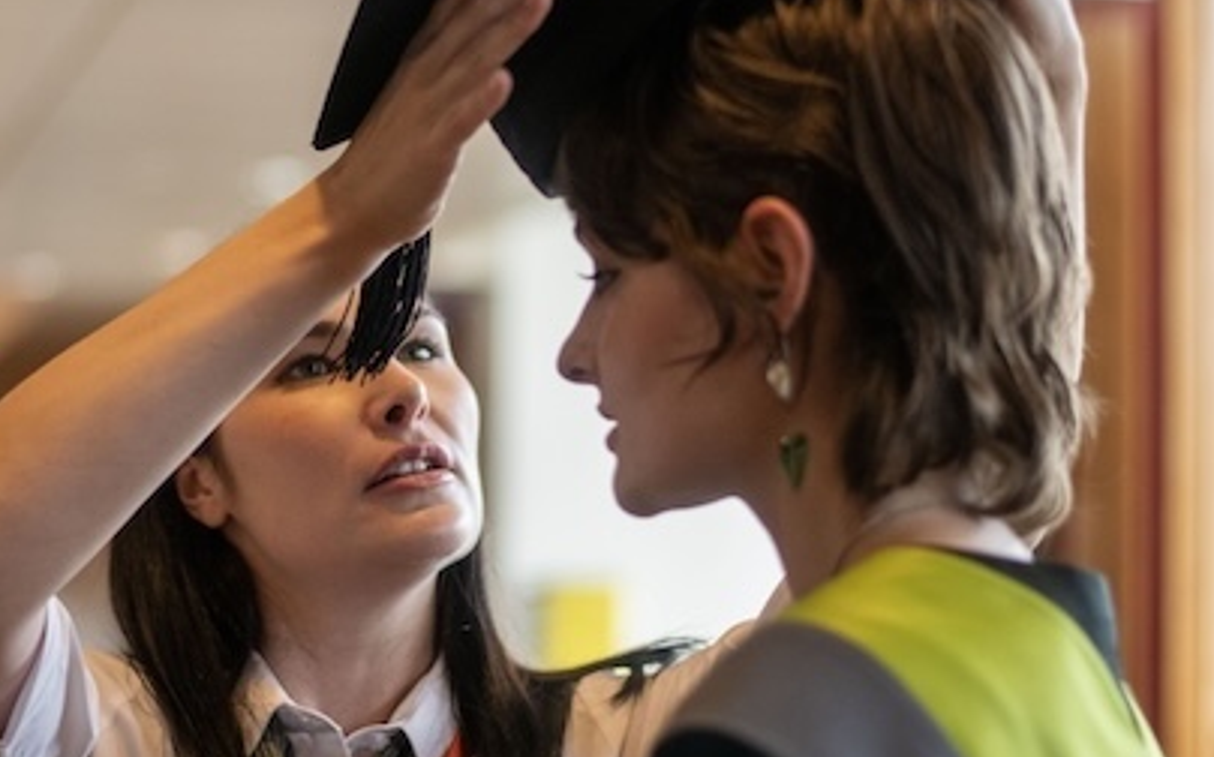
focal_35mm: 101
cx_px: 382
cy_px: 326
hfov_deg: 20.5
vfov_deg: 12.9
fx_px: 3340
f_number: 1.8
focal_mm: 50
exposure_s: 1/800
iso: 1600
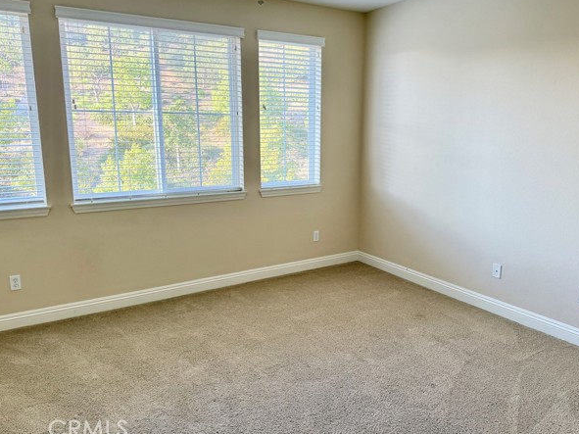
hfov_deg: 67.3
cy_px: 208
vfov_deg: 53.0
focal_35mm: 26
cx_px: 294
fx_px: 435
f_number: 1.78
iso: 125
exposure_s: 1/121
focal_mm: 6.76
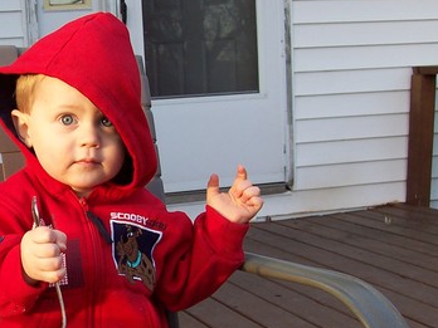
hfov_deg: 27.5
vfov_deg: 21.6
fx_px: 860
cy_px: 212
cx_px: 39
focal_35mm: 68
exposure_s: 1/180
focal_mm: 5.6
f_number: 2.8
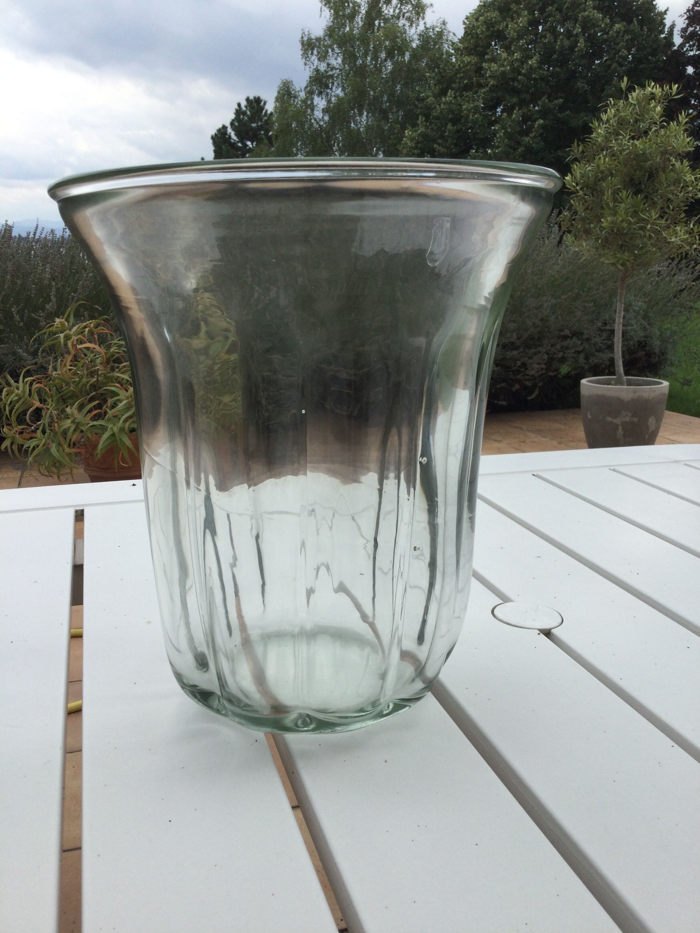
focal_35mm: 31
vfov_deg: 58.4
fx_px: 836
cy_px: 466
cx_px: 350
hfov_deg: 45.4
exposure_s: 1/668
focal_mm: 3.3
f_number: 2.4
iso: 25
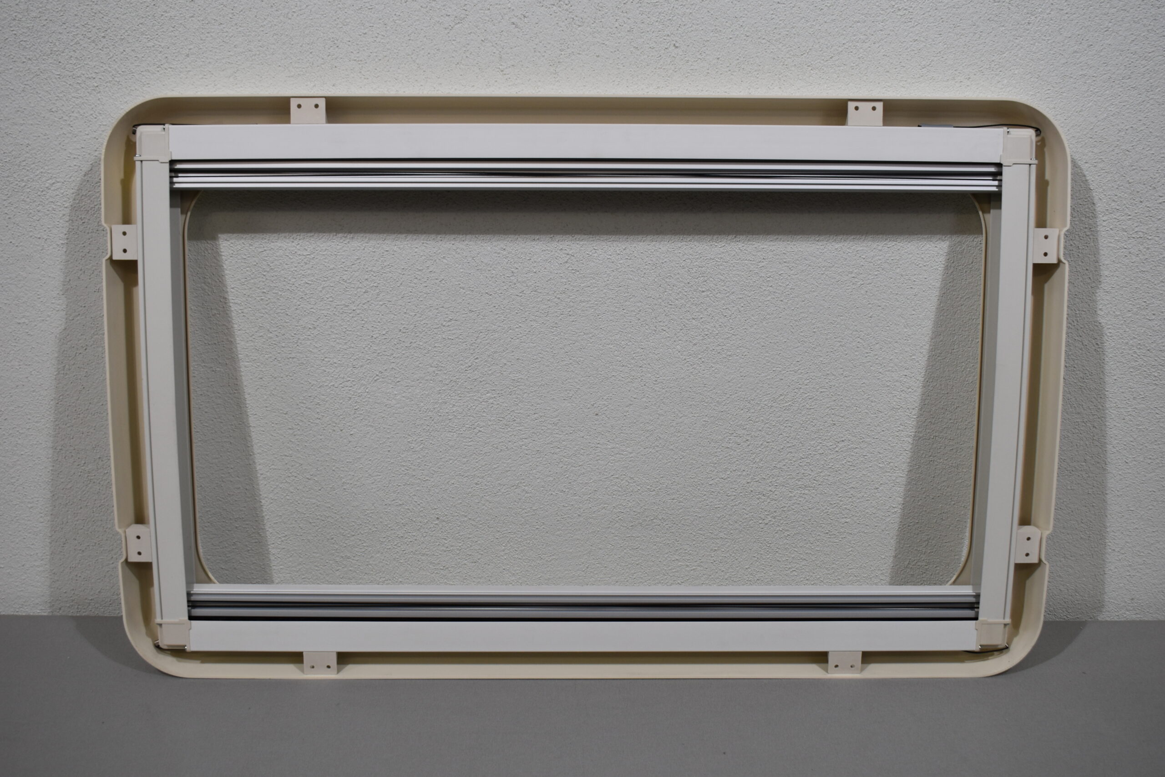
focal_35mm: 40
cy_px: 388
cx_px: 582
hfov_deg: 47.9
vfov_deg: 33.0
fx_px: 1311
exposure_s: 1/125
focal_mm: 27
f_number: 5.6
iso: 320
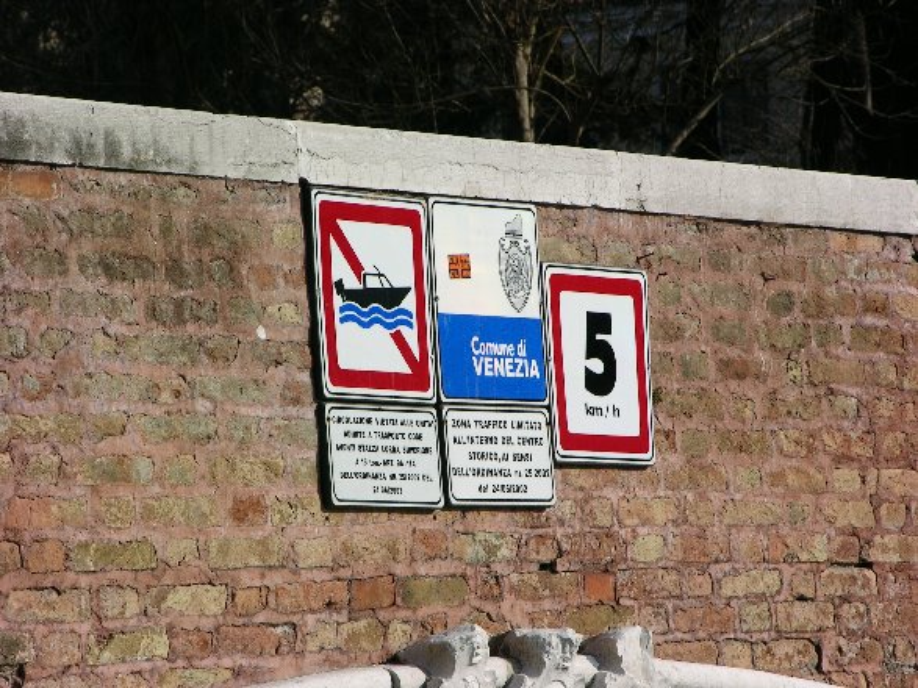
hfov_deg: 7.1
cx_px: 459
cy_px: 344
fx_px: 7424
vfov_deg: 5.3
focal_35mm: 280
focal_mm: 71.2
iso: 50
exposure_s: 1/230
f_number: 7.4
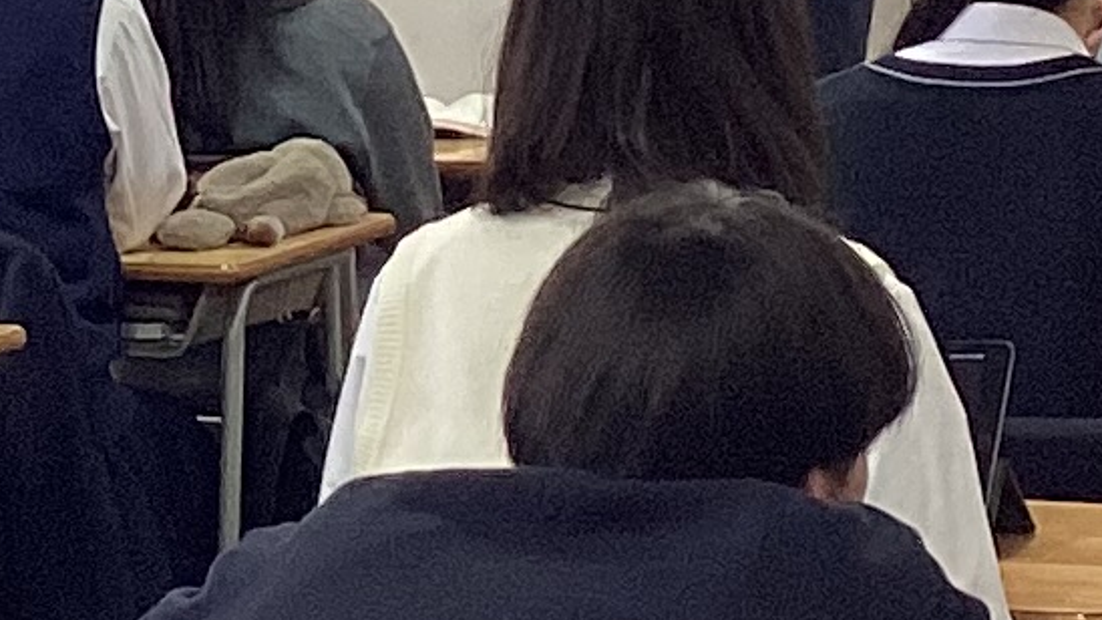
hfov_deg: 10.6
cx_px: -97
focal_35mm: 201
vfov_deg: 6.0
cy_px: 22
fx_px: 5872
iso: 80
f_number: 2.4
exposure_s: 1/50
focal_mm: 3.3
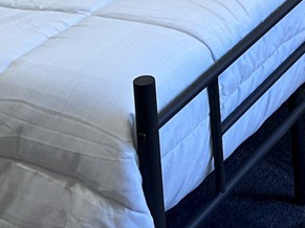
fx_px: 1259
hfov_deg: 13.2
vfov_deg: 9.6
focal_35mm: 143
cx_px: 435
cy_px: -241
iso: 50
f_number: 1.5
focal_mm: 5.7
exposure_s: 1/120
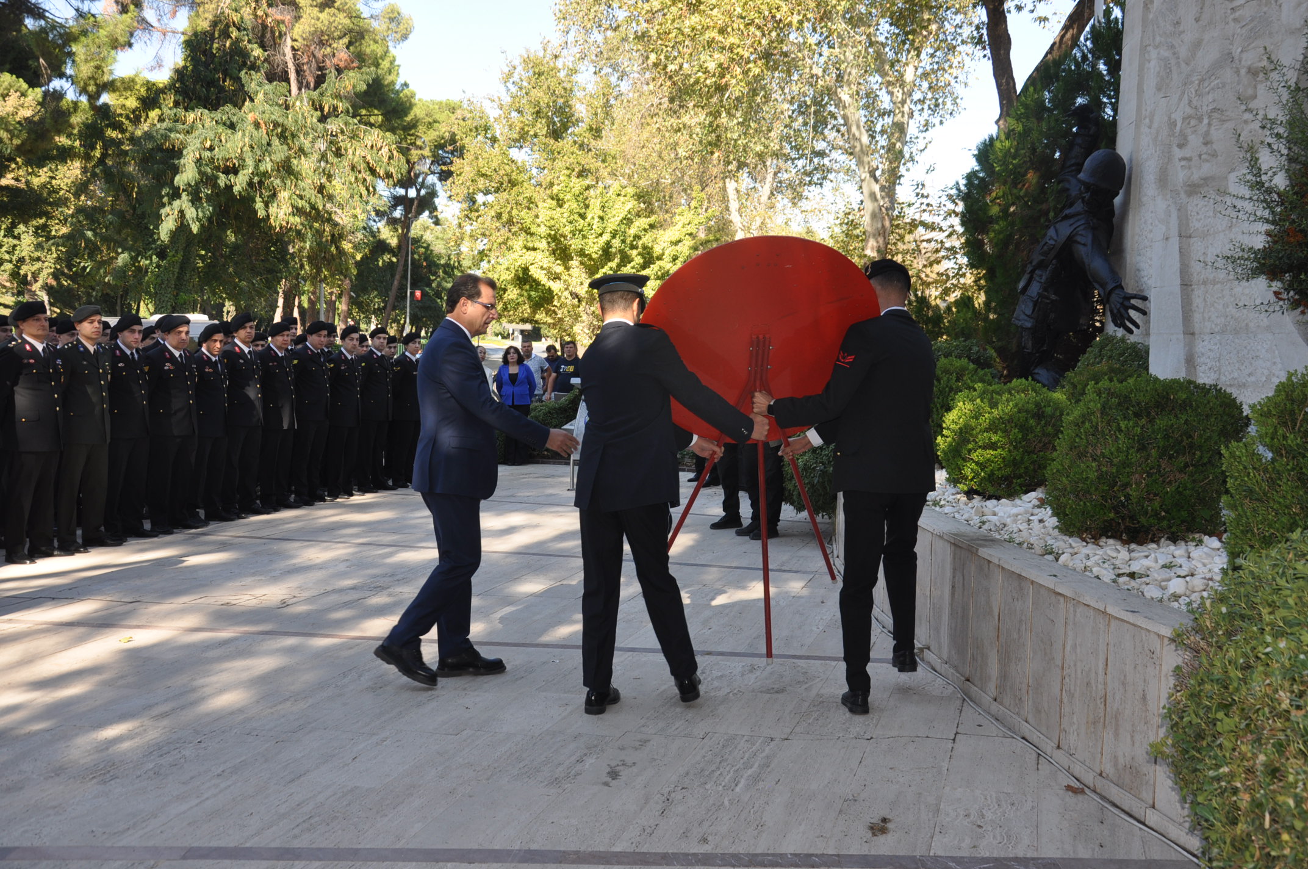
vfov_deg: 36.8
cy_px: 434
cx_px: 654
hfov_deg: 53.2
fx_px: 1306
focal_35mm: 36
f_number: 6.3
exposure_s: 1/200
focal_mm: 24
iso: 200
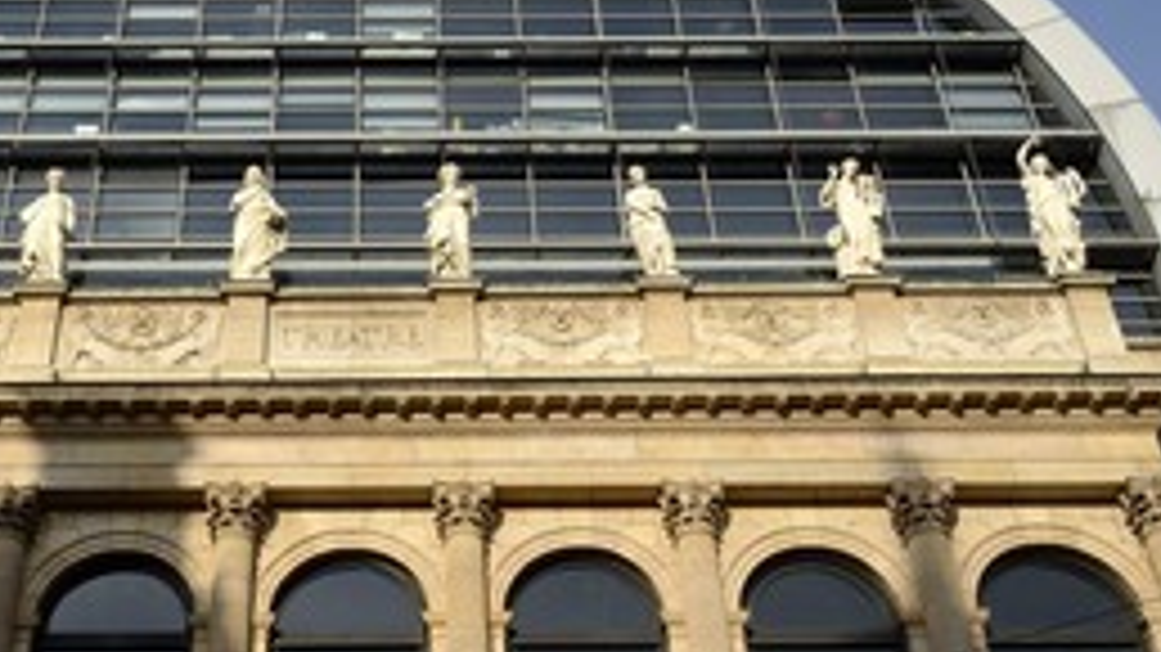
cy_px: 238
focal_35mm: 58
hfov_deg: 35.6
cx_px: 360
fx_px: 1785
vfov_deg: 20.7
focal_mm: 34
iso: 200
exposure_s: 1/320
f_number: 10
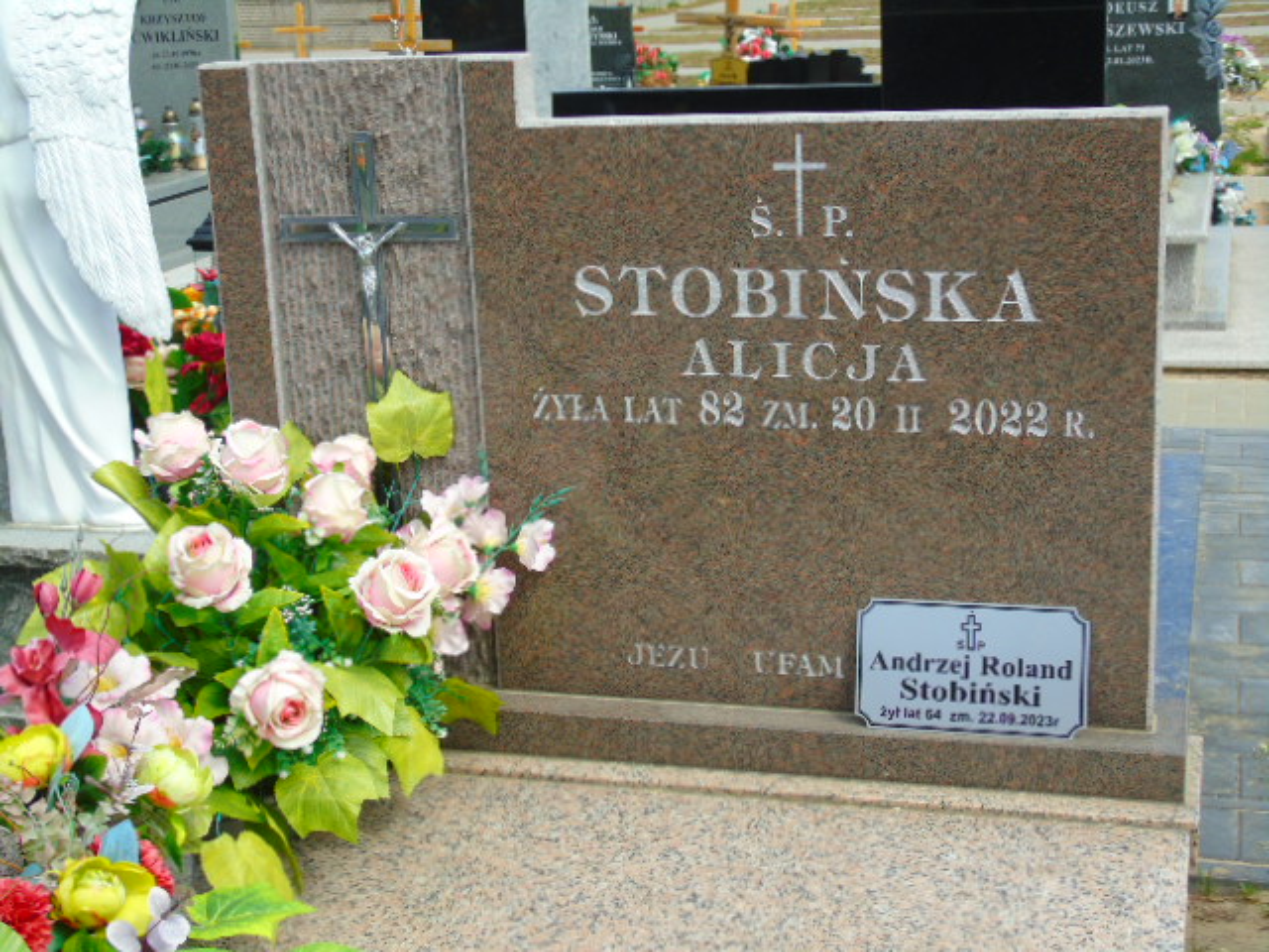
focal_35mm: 54
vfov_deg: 27.0
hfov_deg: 35.5
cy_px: 476
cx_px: 634
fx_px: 1980
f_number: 4.3
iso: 80
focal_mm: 9.6
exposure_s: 1/400
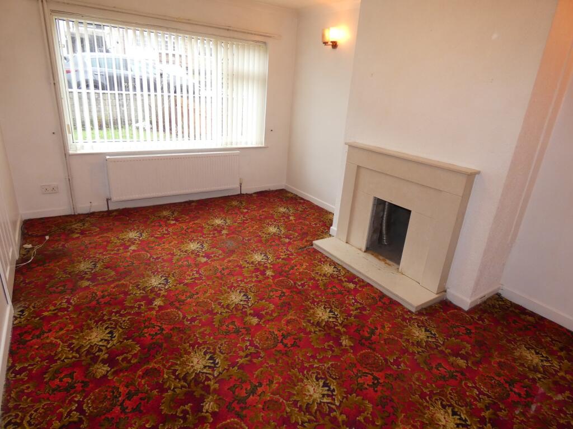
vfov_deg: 66.0
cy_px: 214
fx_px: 331
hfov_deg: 81.7
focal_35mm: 20
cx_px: 286
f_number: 2.8
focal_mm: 3.6
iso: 320
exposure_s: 1/60
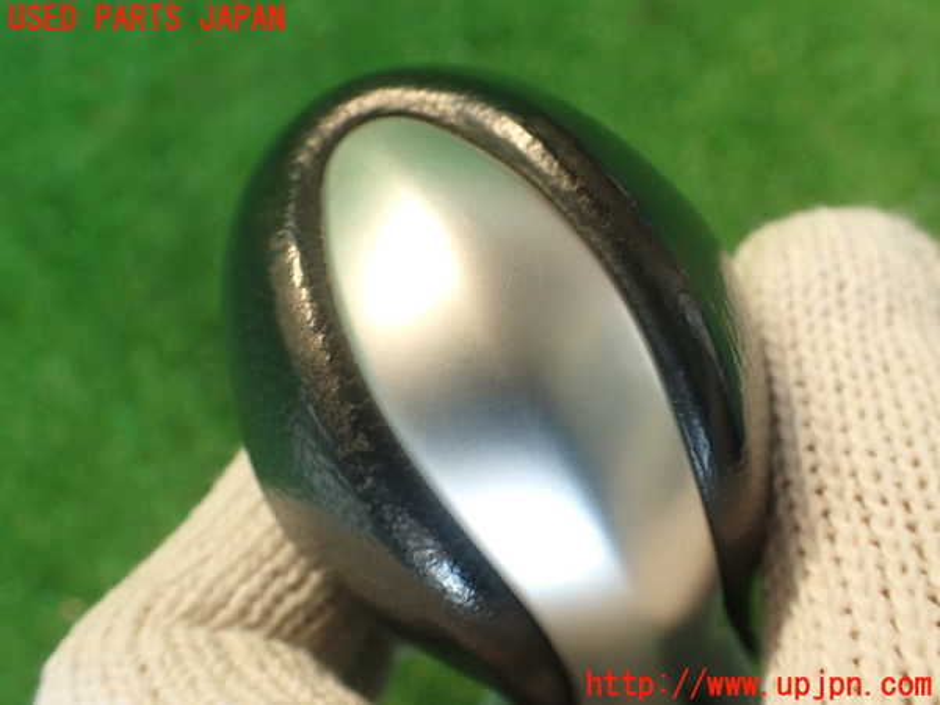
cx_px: 470
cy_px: 352
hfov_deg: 56.8
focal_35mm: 32
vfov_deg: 44.2
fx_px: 869
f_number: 2.4
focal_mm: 5.79
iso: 200
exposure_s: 1/40
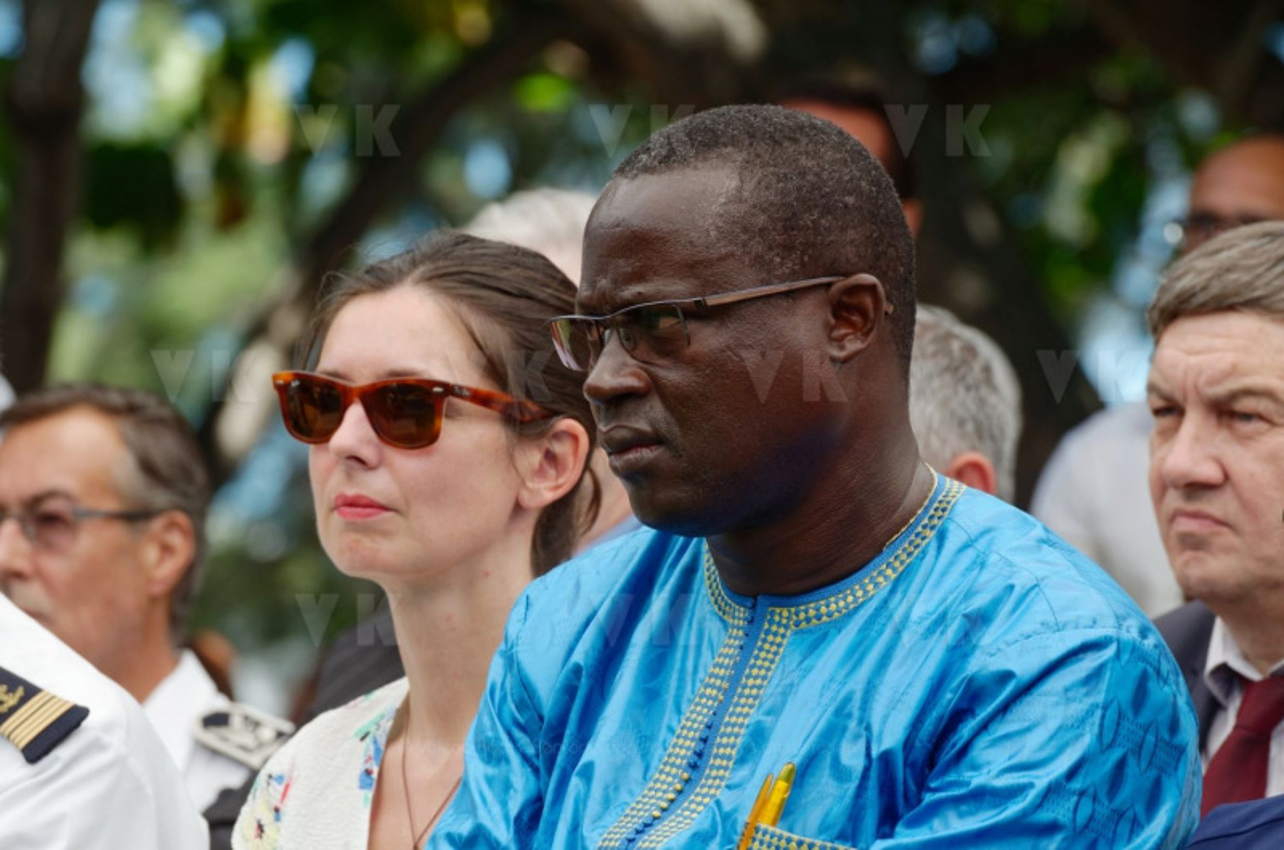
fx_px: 10679
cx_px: 642
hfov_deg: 6.9
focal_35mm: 300
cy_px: 425
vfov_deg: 4.6
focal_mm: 200
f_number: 6.3
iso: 100
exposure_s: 1/250
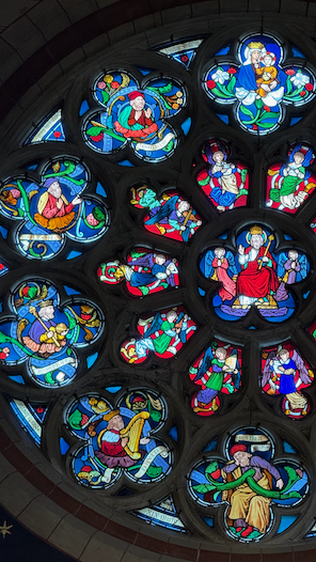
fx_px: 2368
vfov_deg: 13.5
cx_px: 252
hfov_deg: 7.6
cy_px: 299
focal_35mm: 159
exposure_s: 1/62
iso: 200
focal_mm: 15.66
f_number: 2.8
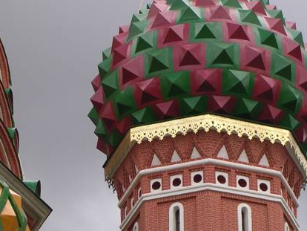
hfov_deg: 8.9
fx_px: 1970
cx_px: 211
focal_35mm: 222
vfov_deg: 6.7
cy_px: 68
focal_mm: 17.4
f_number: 4.9
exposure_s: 1/211
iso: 100
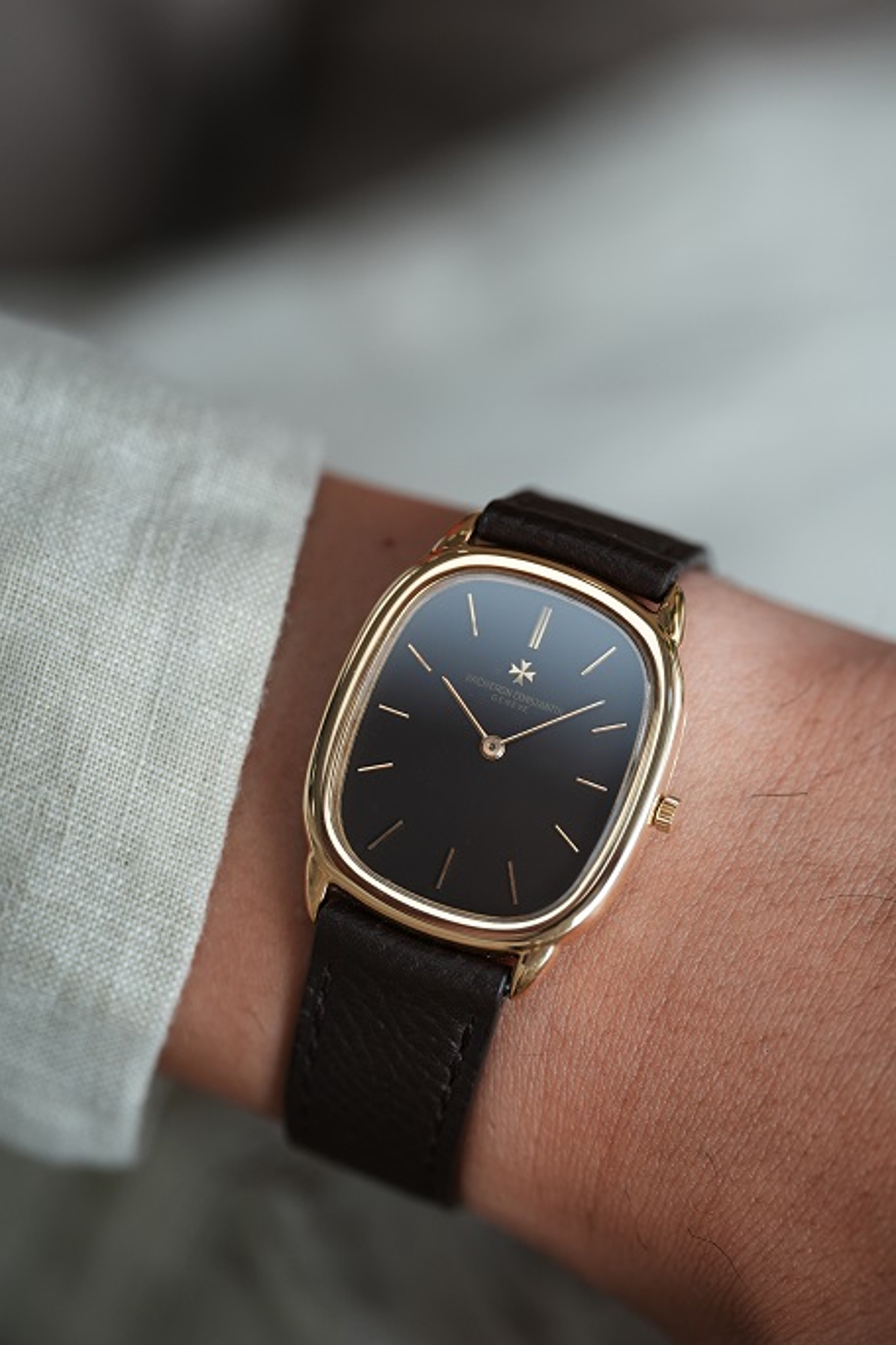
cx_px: 527
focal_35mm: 140
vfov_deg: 14.6
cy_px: 769
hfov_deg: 9.8
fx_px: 5226
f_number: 2.8
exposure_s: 1/250
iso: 640
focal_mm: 105
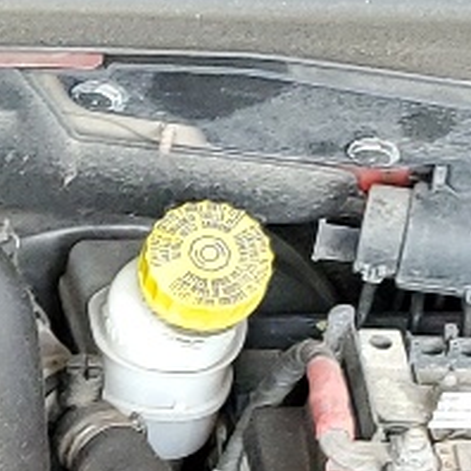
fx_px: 2863
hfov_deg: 8.8
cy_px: 842
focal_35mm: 186
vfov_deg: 9.0
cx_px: -538
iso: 129
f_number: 1.5
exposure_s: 1/60.2
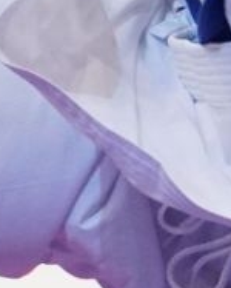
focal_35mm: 1807
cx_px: -584
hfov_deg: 0.9
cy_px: -297
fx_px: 15417
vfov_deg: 1.1
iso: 4000
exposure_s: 1/1000
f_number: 2.8
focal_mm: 200
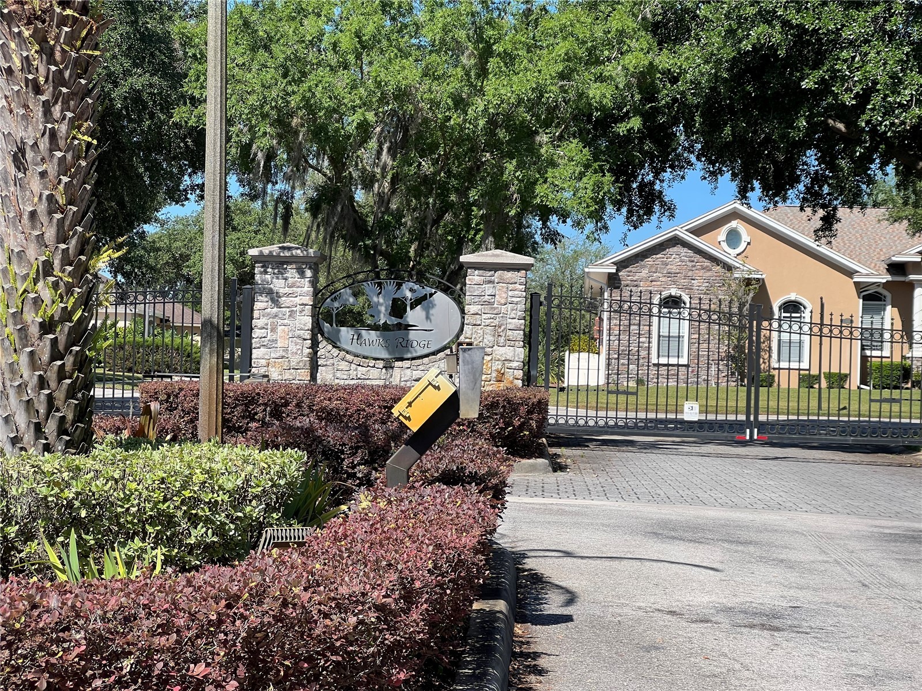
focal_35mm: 77
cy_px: 346
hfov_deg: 25.3
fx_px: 2051
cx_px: 461
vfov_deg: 19.1
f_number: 2.8
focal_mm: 9
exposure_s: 1/464
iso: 32
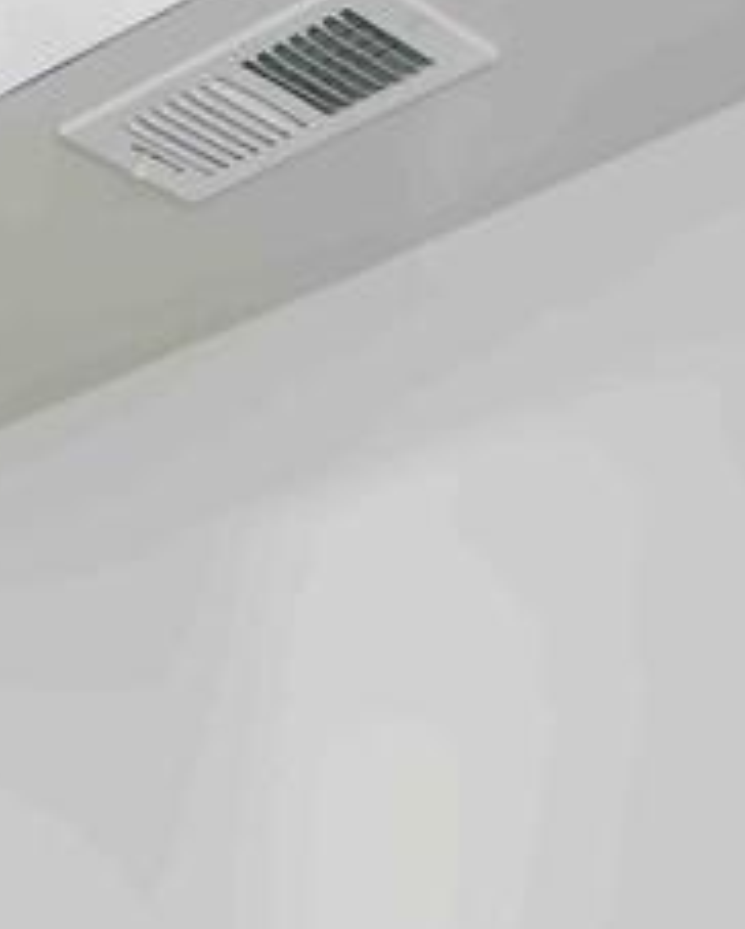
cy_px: 1903
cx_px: -1506
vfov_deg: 14.1
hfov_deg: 10.1
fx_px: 3110
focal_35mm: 113
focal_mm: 19
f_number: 9
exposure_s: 1/250
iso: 200
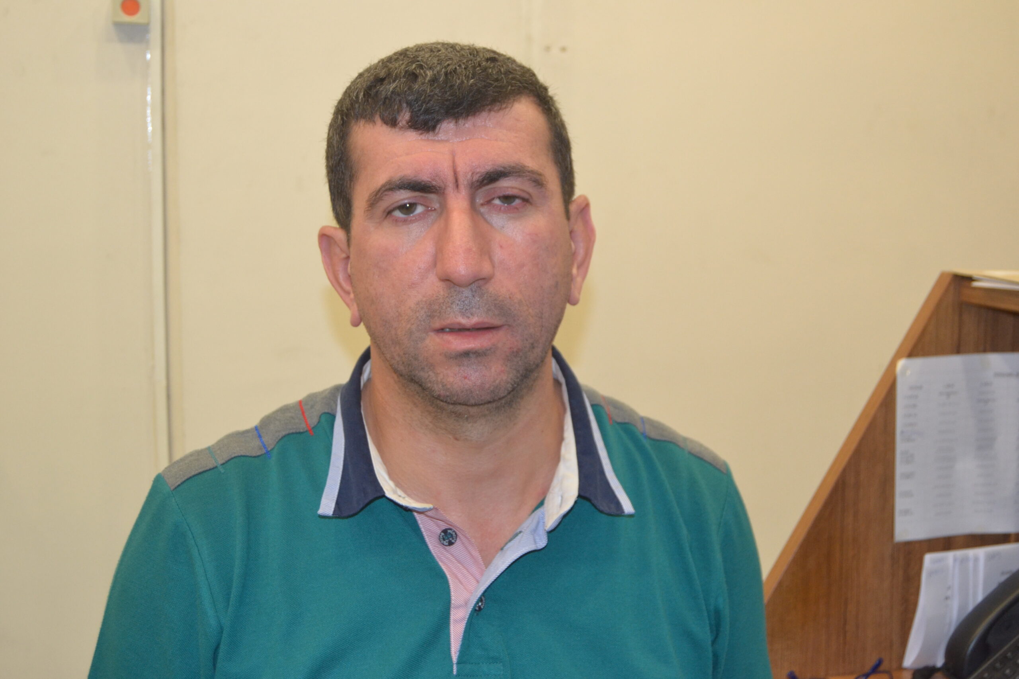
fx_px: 1444
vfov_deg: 26.5
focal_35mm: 51
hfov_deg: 38.9
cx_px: 510
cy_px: 340
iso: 1250
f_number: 4.5
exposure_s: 1/60
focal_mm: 34
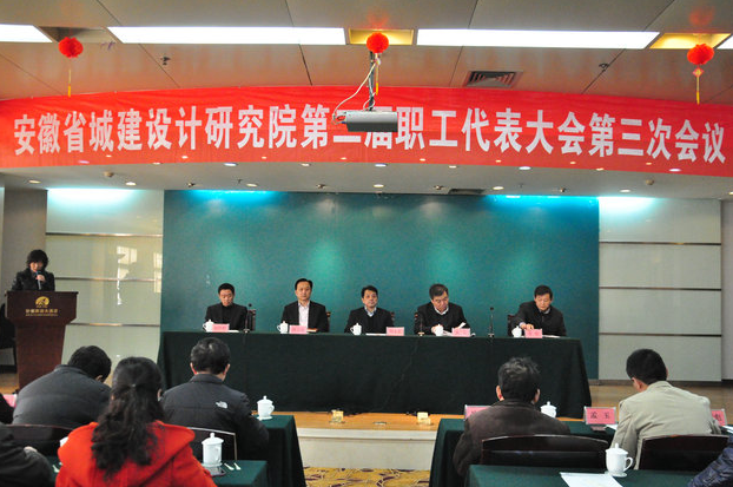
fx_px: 712
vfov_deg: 37.7
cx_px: 365
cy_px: 255
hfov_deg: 54.5
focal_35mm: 35
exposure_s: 1/100
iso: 3200
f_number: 5
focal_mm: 22
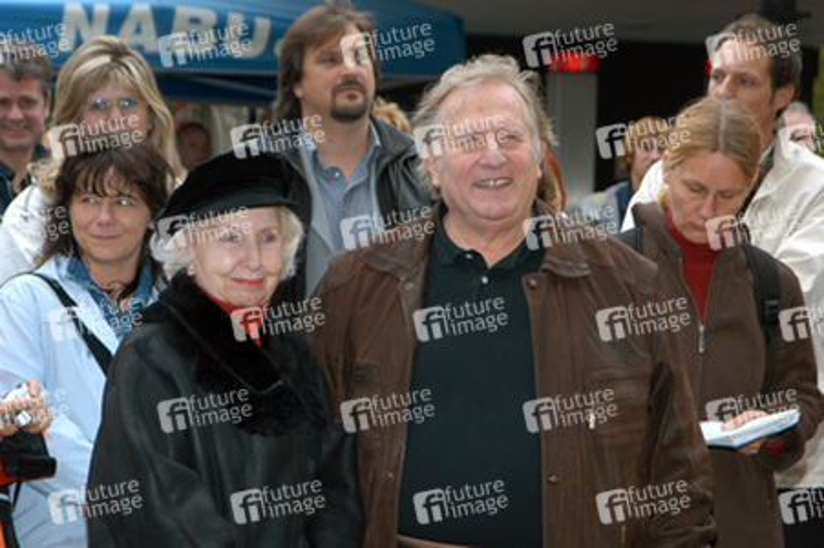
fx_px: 2916
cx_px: 412
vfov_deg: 10.7
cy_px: 274
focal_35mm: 128
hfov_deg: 16.1
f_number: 7.1
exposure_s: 1/125
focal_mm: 85
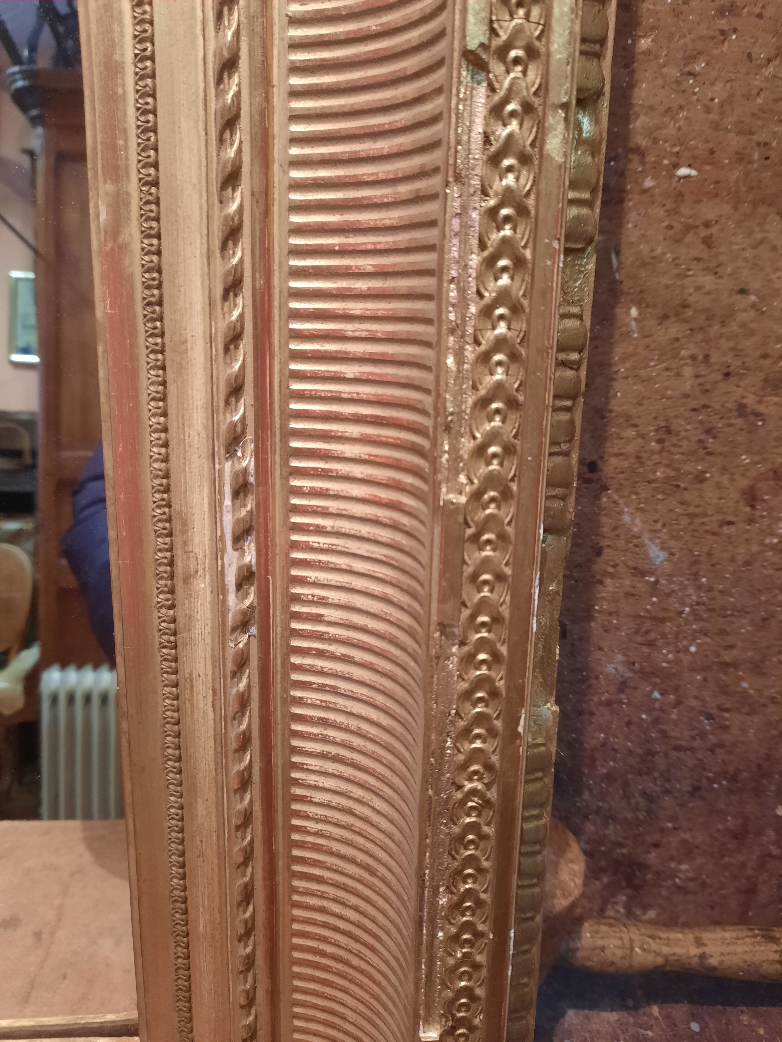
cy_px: 521
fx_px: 753
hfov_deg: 54.9
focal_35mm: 25
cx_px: 391
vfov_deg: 69.4
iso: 320
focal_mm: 4.6
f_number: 2
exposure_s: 1/25
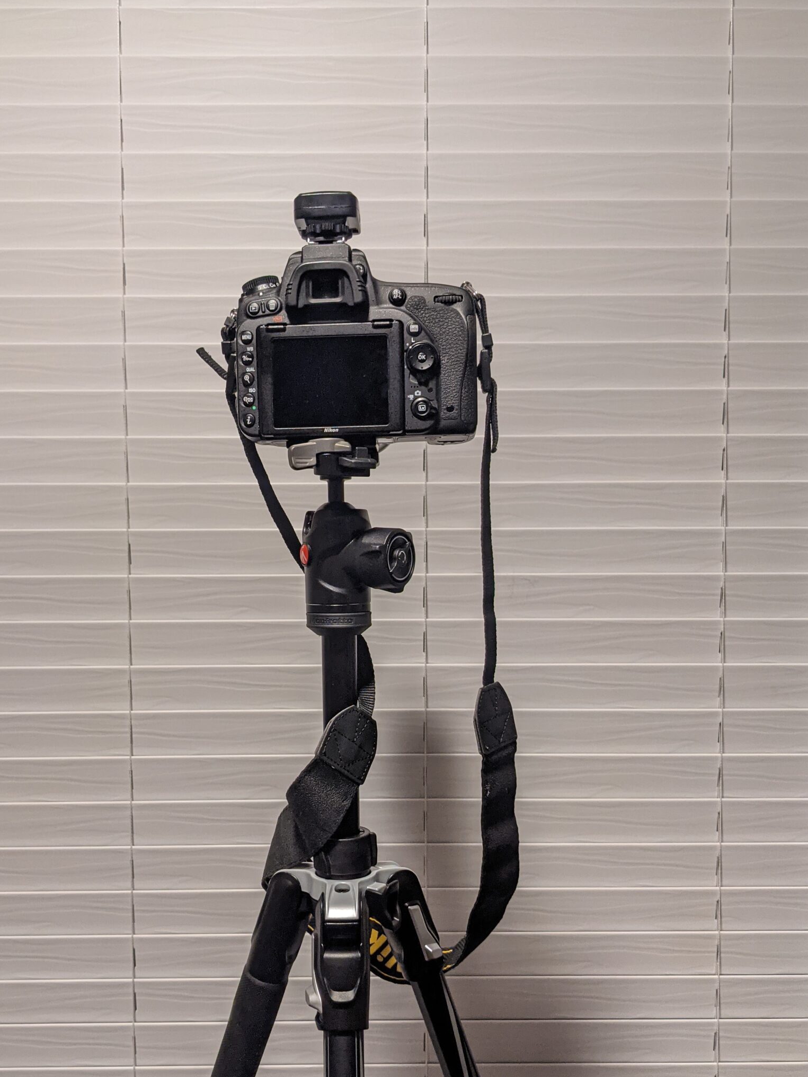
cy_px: 615
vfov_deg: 53.8
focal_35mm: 34
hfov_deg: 41.7
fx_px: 1058
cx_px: 364
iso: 449
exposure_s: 1/60
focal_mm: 4.38
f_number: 1.73
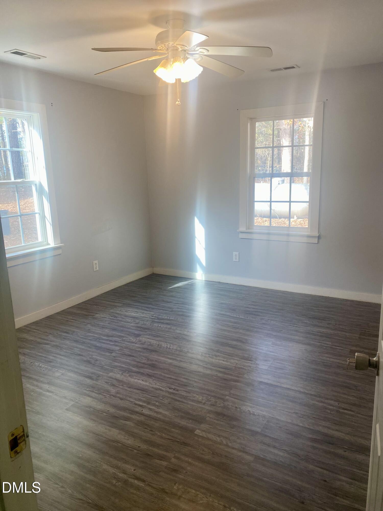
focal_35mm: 26
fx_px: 384
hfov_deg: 53.1
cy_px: 256
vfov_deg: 67.3
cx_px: 192
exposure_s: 1/120
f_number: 1.8
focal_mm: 4.25
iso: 80
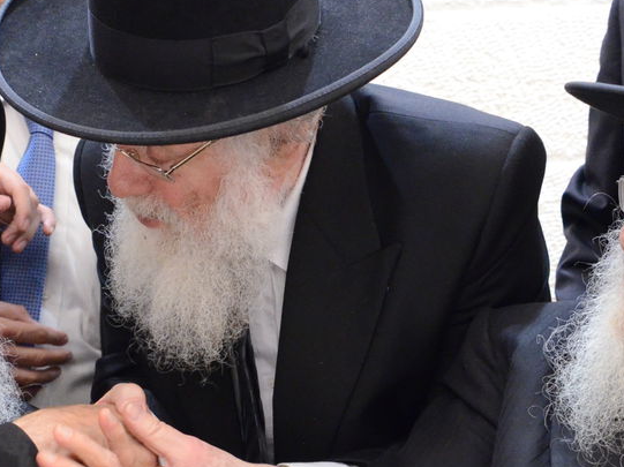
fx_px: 1477
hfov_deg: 23.8
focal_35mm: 82
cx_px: 245
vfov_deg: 18.0
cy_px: 277
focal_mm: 22
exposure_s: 1/80
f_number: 4.5
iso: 3200
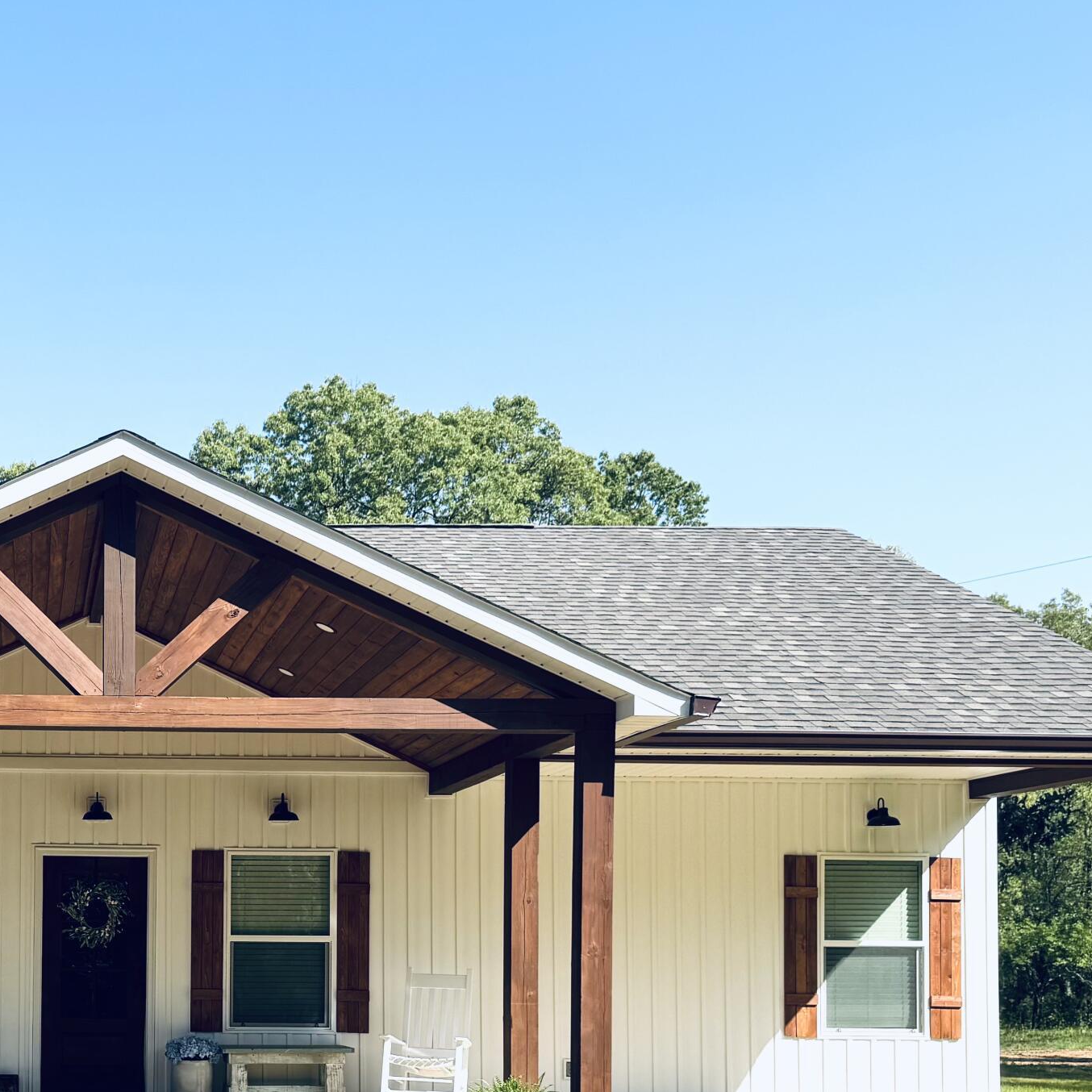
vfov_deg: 34.8
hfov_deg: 34.0
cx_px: 98
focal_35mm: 47
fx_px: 1677
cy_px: 893
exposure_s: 1/3802
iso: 80
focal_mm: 6.76
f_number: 1.78
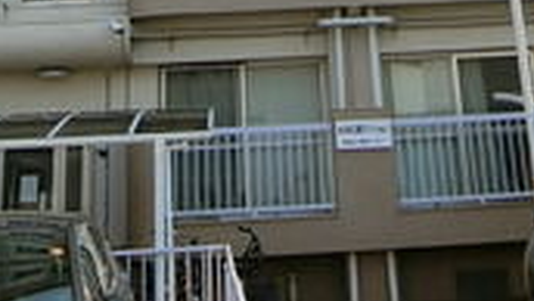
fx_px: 1020
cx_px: 270
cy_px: -292
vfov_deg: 14.2
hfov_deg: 29.3
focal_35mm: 72
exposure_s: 1/800
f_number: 2.7
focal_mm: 4.06
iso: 80
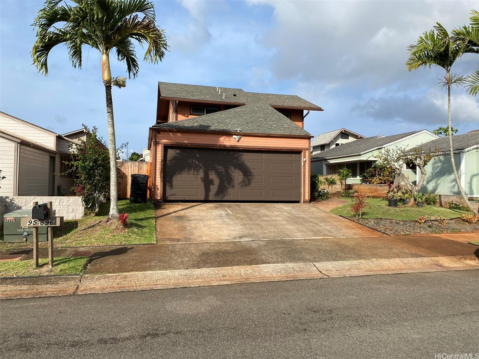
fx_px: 360
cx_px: 240
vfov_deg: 53.1
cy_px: 180
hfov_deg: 67.3
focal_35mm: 26
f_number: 1.8
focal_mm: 4.25
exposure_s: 1/3401
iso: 32
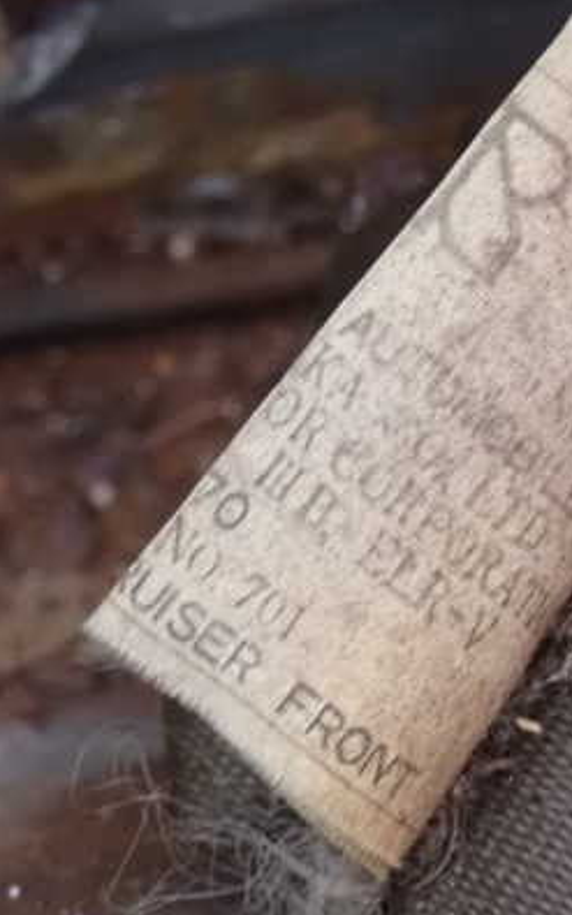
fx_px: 3092
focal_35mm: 124
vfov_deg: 16.8
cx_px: 574
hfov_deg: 10.5
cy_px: 422
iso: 1600
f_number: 4.1
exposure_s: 1/20
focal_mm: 13.65
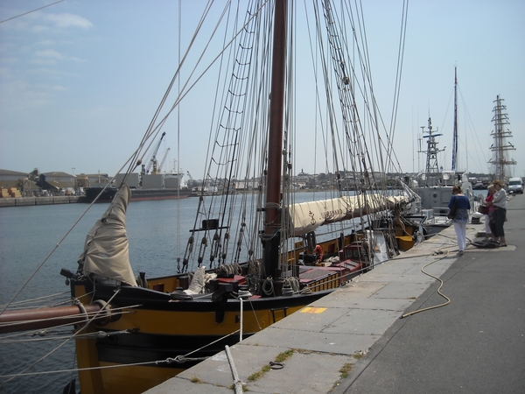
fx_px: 531
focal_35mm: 35
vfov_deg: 40.7
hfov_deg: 52.6
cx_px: 262
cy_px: 197
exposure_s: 1/458
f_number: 5.6
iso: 64
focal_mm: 5.7
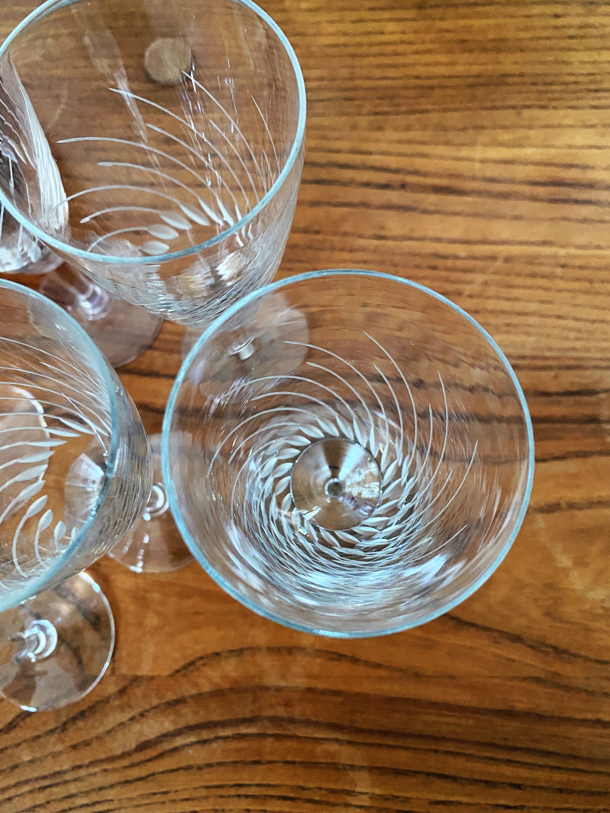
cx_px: 305
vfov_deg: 67.3
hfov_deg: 53.1
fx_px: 611
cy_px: 406
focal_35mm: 26
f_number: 1.8
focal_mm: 4.25
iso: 500
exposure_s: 1/40
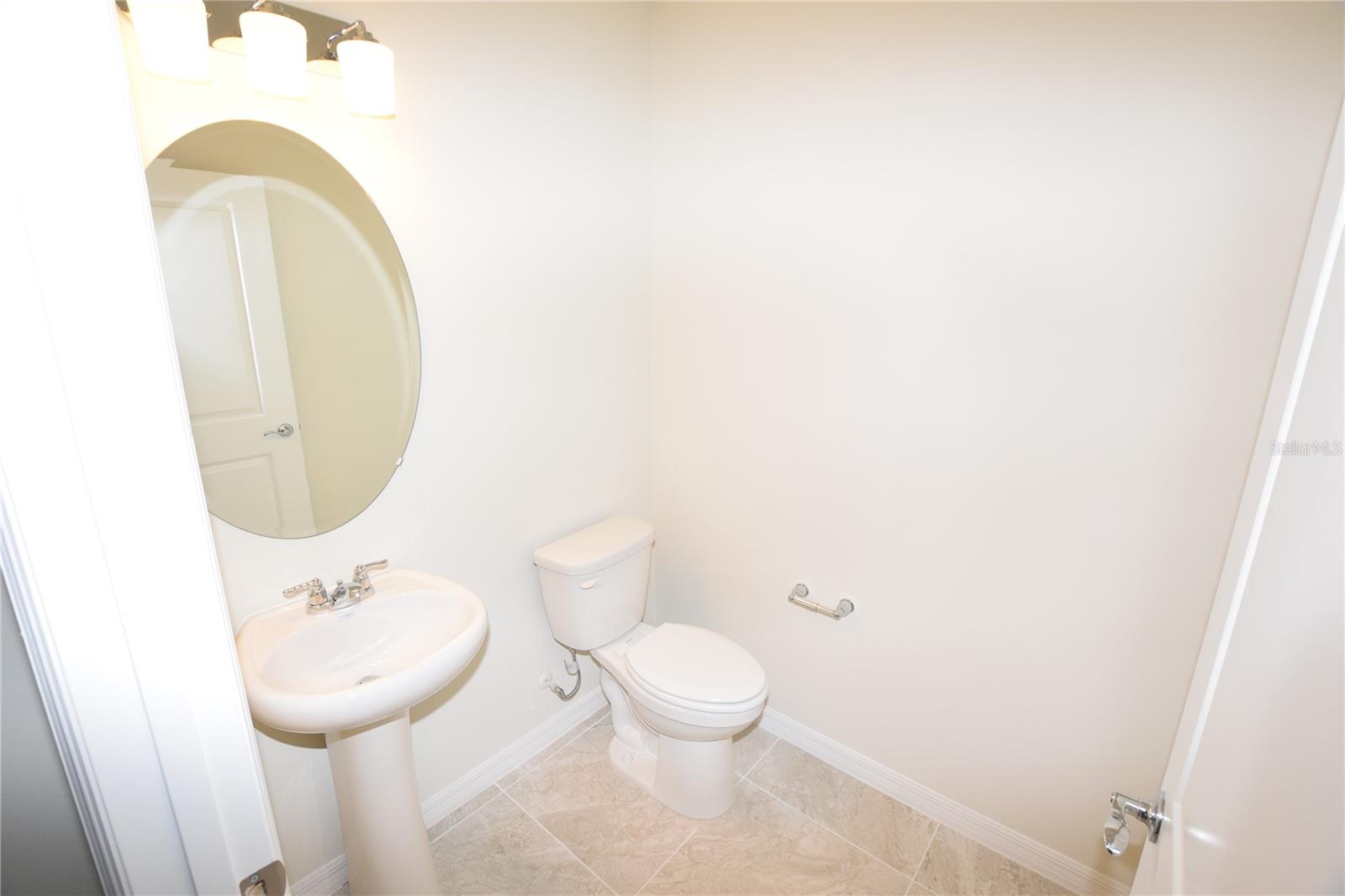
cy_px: 448
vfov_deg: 77.3
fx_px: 560
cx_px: 672
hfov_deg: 100.4
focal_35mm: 15
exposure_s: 1/125
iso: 560
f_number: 5.6
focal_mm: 10
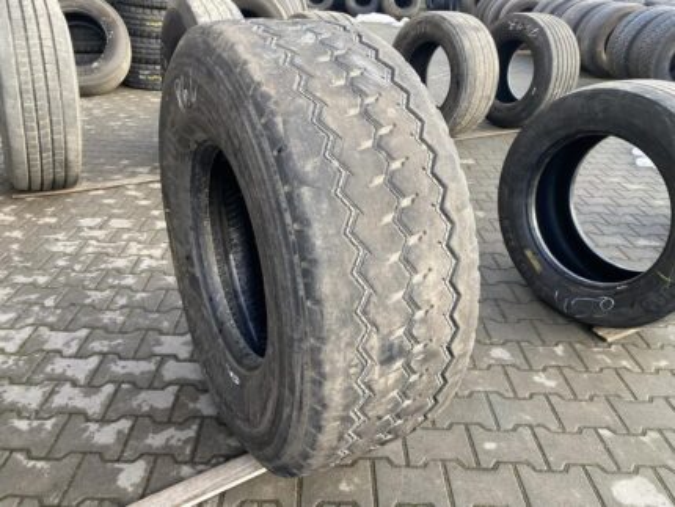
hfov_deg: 67.3
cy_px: 254
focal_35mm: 26
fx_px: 507
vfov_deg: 53.1
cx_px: 338
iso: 64
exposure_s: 1/121
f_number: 1.8
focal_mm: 4.25
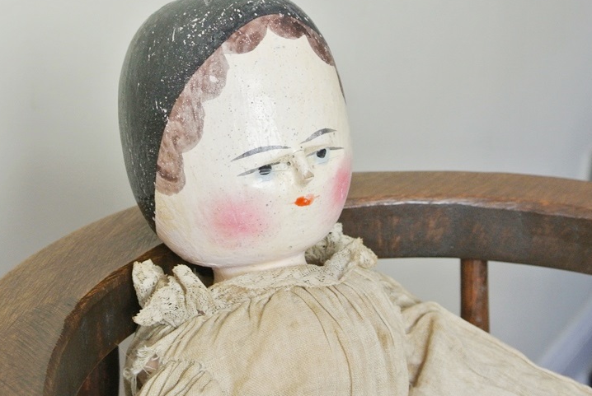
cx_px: 235
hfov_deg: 28.3
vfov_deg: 19.2
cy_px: 171
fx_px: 1169
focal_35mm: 71
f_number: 4.8
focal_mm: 18.9
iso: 400
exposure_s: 1/80
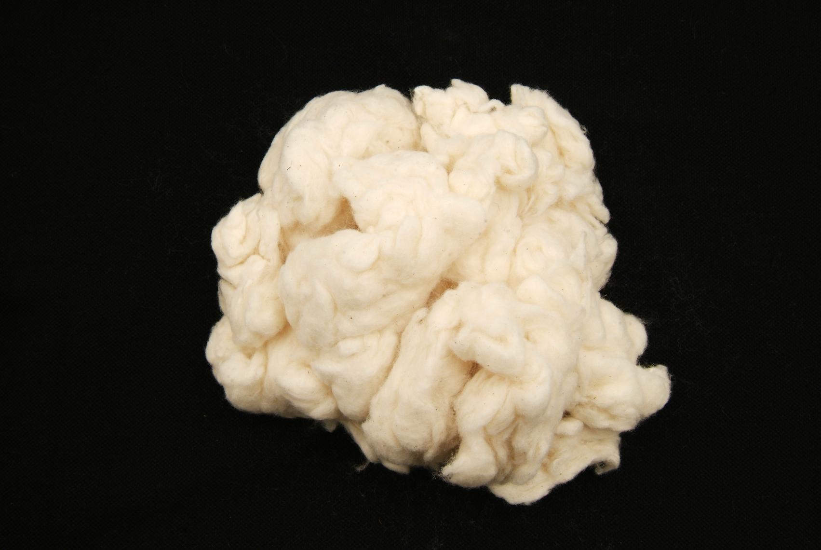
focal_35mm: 53
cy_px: 275
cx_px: 410
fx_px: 1210
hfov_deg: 37.5
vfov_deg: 25.6
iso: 400
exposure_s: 1/45
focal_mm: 35
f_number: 13
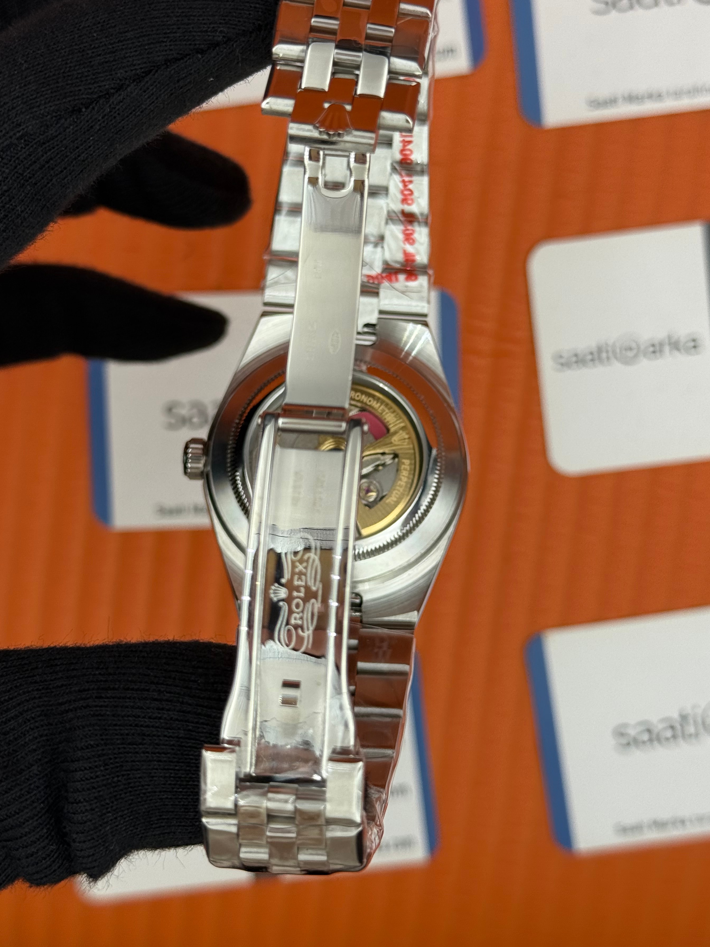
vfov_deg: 35.5
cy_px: 421
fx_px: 1477
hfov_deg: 27.0
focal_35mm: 54
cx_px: 357
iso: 64
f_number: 1.78
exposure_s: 1/726
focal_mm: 6.76
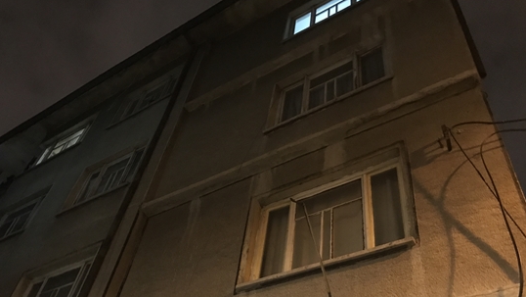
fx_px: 474
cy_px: 212
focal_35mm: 34
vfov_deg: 34.2
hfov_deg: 57.9
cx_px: 241
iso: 125
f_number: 1.8
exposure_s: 1/4
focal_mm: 3.99
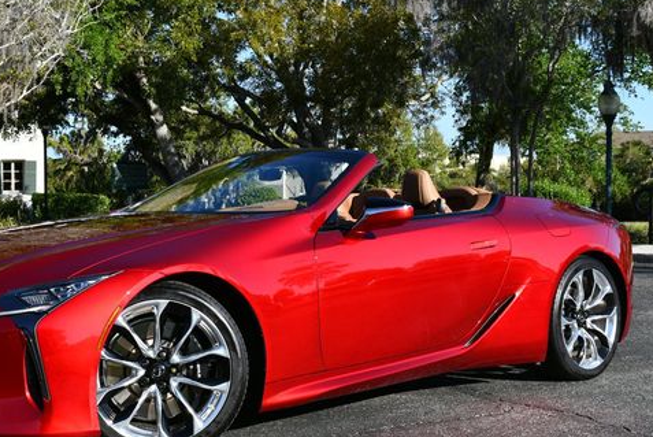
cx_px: 241
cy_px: 205
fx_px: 1071
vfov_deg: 23.0
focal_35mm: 59
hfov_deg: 33.7
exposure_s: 1/250
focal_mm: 22
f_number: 8
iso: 100
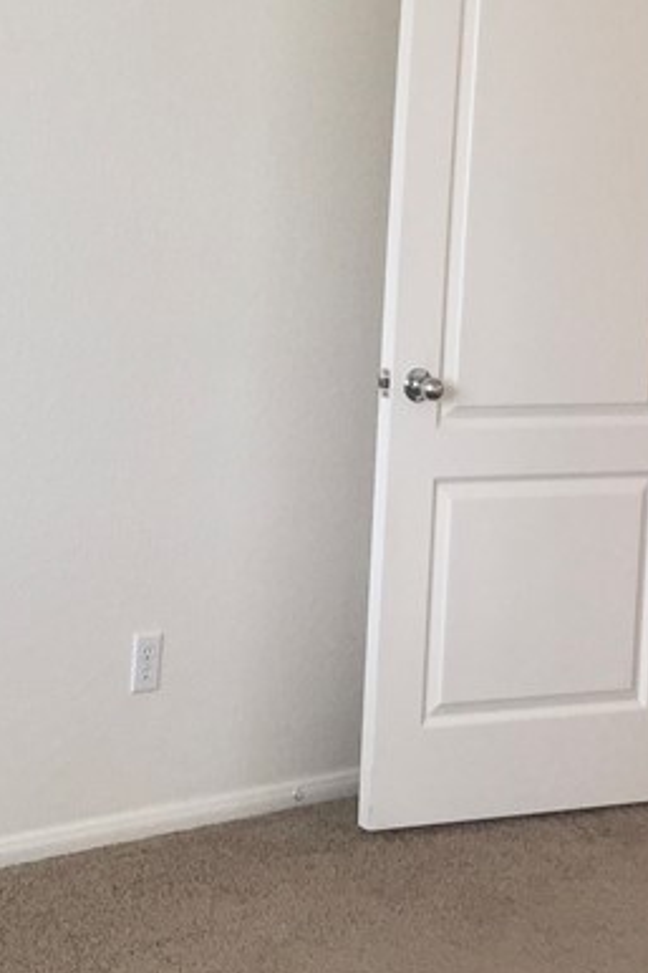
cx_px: -212
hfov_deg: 16.1
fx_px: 2162
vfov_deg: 25.0
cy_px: 197
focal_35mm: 80
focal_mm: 4.15
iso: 40
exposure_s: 1/60
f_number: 2.2
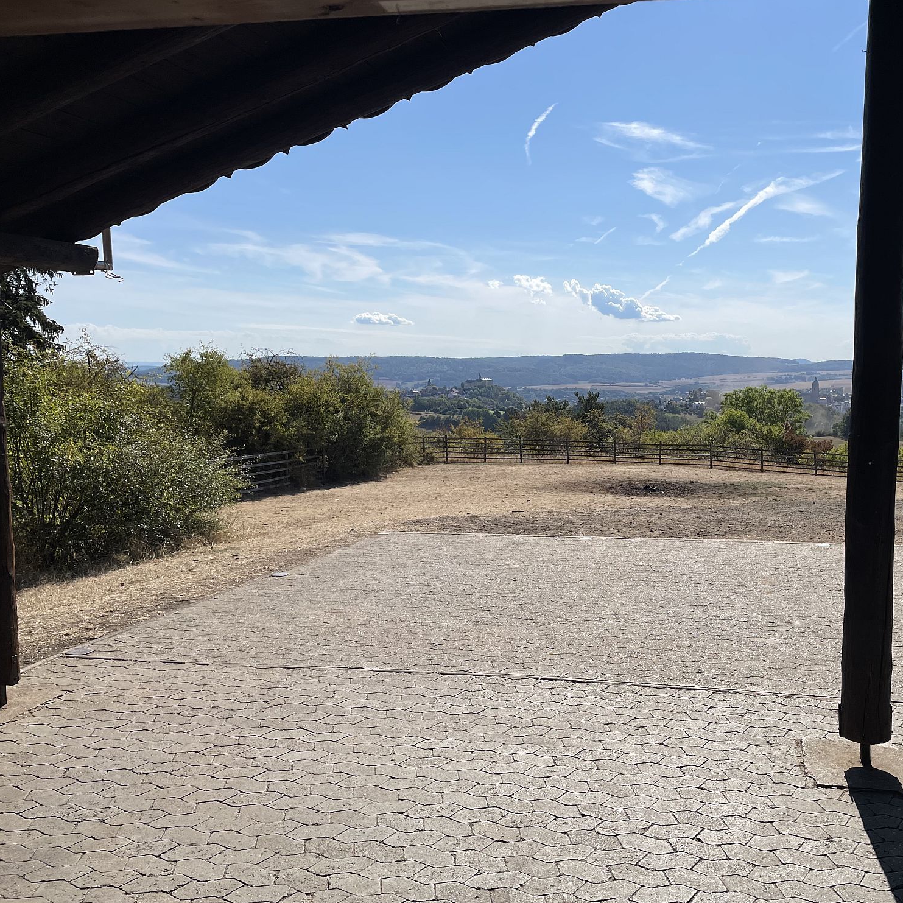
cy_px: 454
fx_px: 915
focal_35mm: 31
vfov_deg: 52.5
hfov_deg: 51.7
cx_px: 587
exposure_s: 1/7299
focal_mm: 4.2
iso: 32
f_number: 1.6
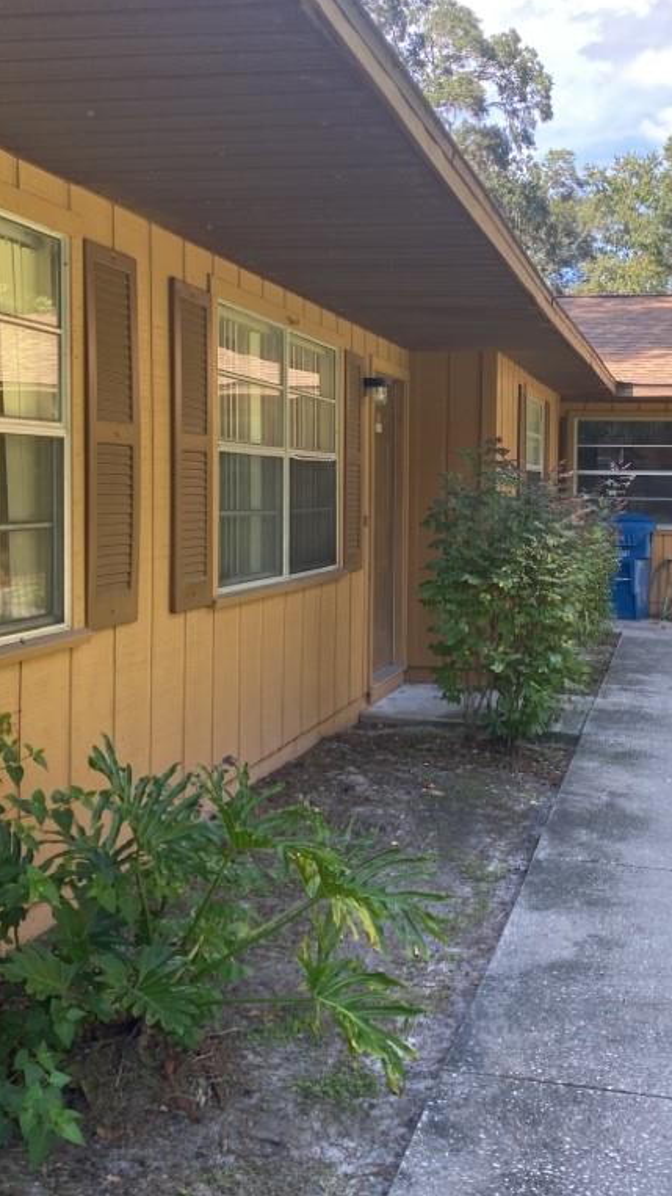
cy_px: 572
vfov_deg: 52.8
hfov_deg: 31.0
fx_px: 1204
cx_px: 423
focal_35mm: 38
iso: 32
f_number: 1.8
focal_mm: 4.25
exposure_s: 1/367
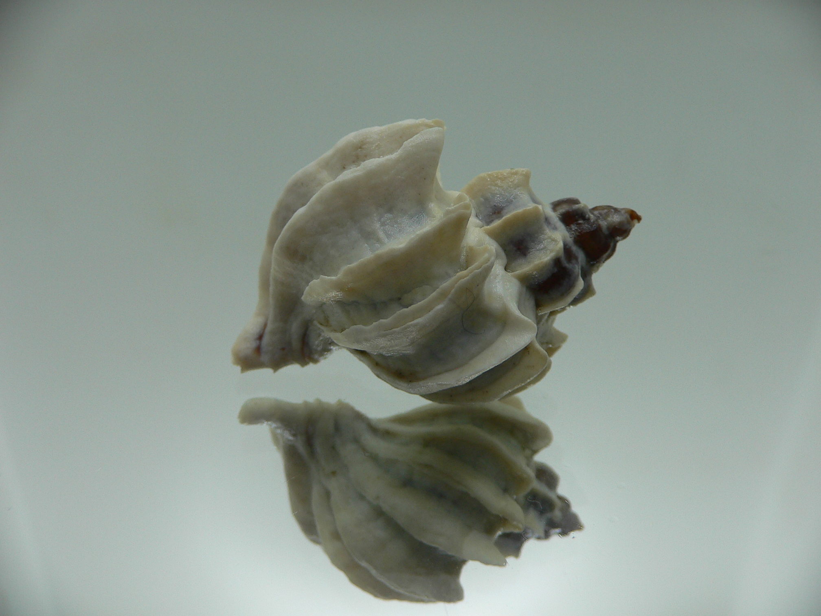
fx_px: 830
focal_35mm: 35
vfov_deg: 40.7
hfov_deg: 52.6
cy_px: 308
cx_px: 410
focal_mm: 4.6
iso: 80
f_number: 2.8
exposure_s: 1/100
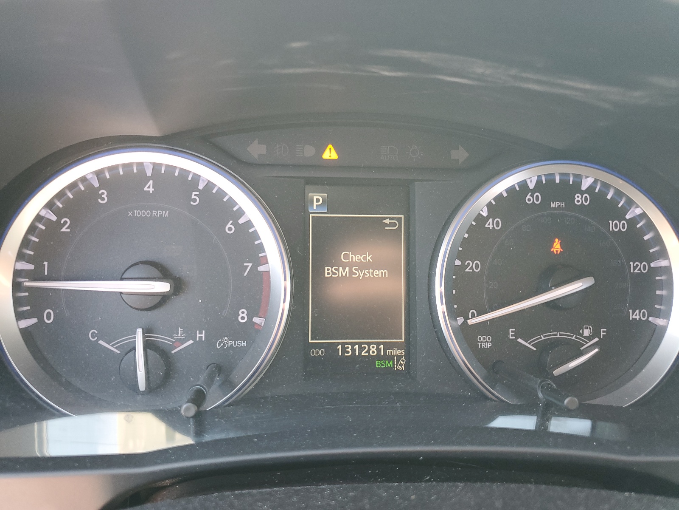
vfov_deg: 53.1
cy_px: 255
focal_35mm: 26
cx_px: 340
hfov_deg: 67.3
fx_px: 510
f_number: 1.5
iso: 79
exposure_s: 1/60.2
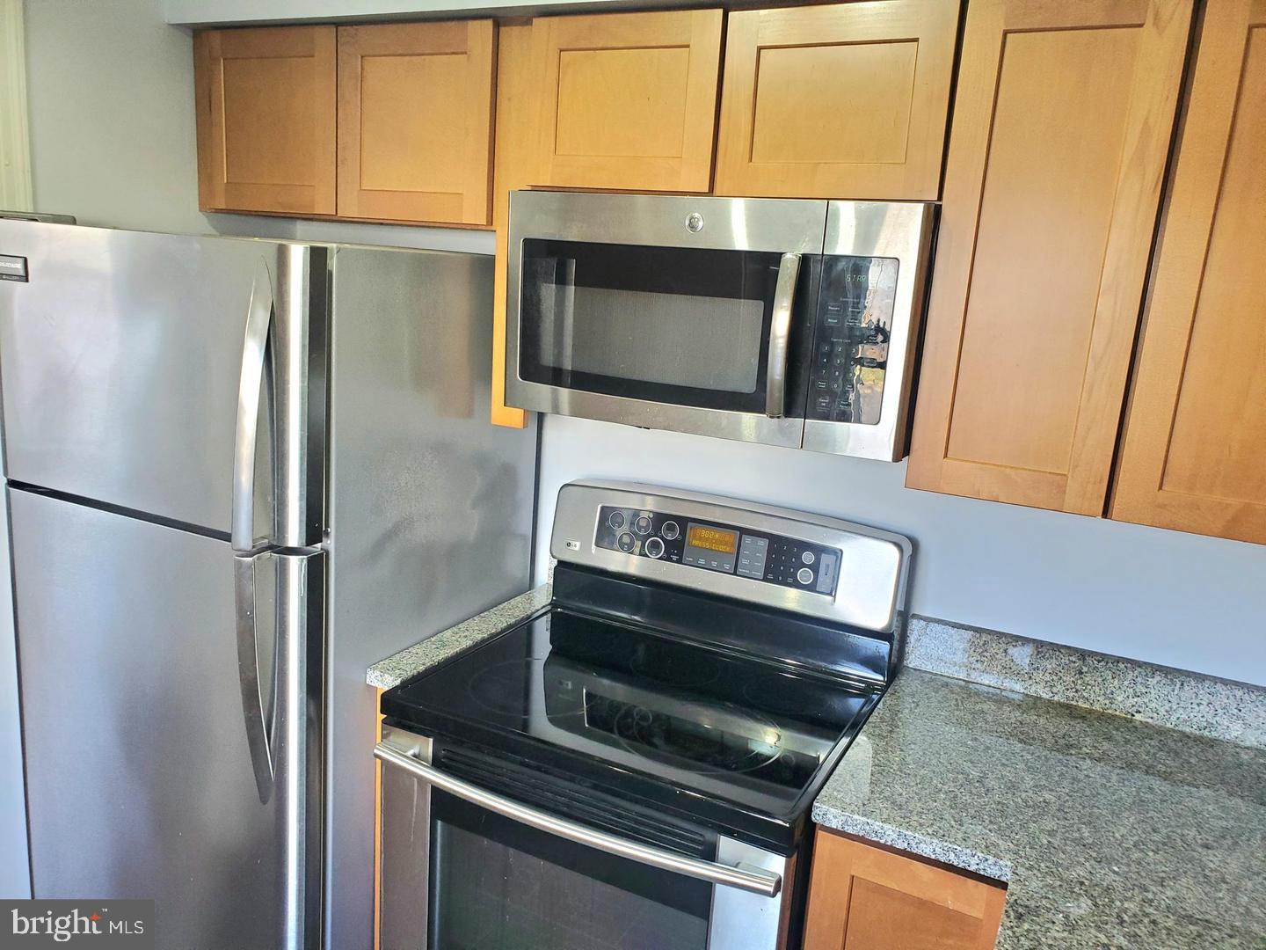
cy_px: 475
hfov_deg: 67.3
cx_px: 633
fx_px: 951
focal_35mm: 26
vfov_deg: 53.1
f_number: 2.4
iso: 200
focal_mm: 4.3
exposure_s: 1/60.2
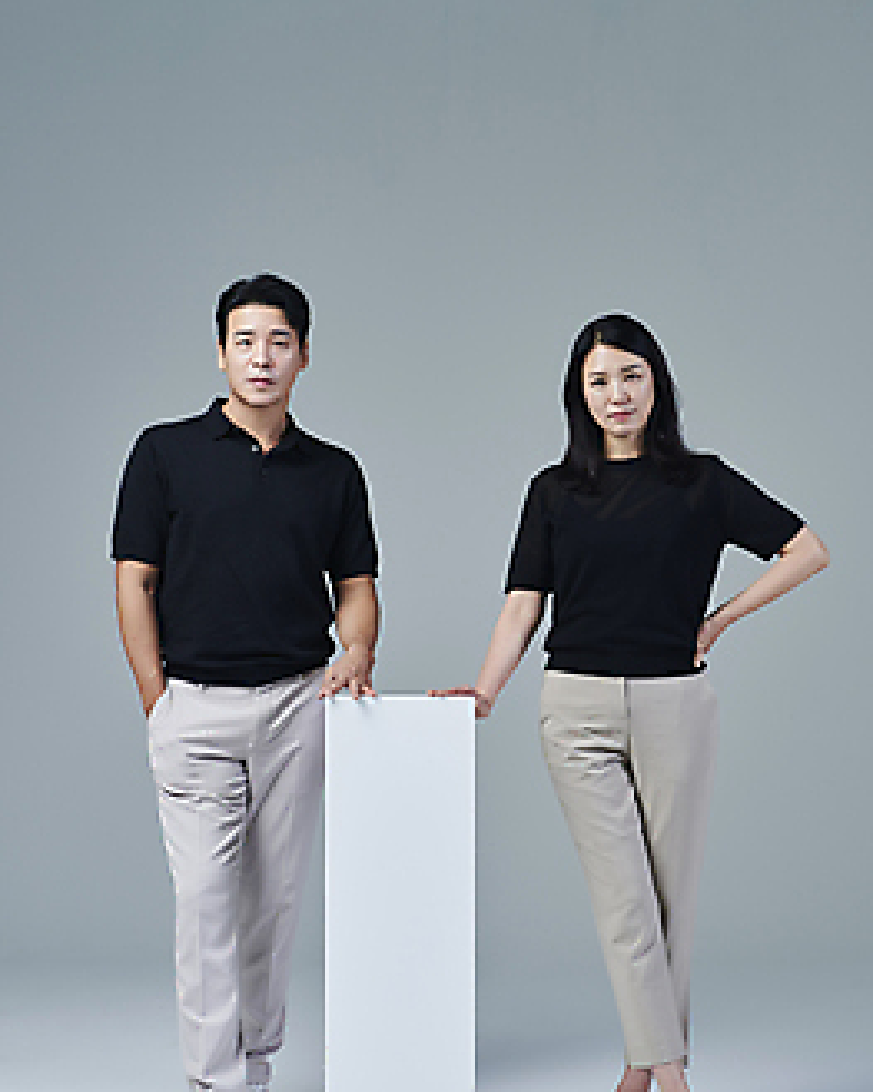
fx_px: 2068
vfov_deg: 29.6
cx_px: 440
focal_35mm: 64
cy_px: 604
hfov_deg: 23.8
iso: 100
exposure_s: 1/125
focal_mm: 56
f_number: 16
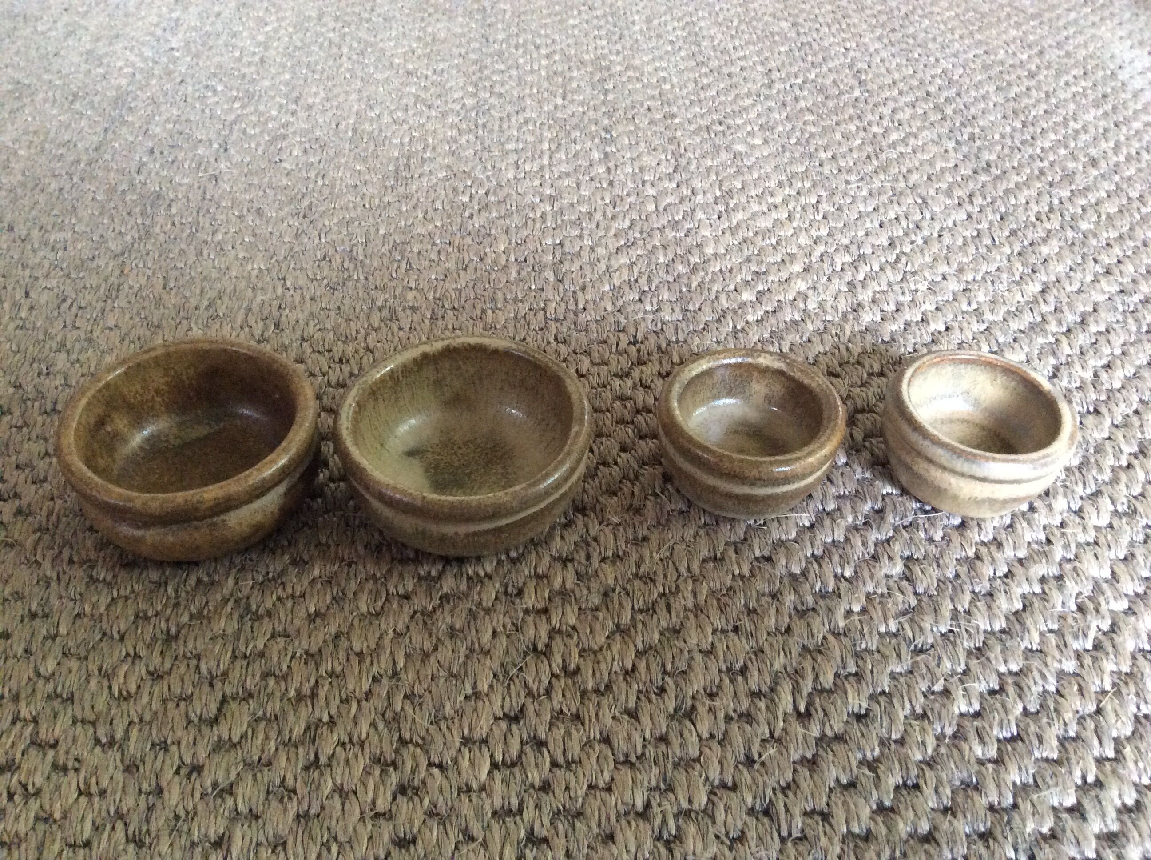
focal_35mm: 32
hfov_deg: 56.9
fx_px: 1062
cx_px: 576
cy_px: 430
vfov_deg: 44.1
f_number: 2.4
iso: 320
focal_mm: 3.3
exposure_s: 1/25
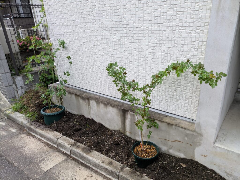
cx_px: 120
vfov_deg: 54.9
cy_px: 90
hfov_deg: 69.4
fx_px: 173
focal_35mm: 25
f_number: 1.89
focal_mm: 5.43
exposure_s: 1/187
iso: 64
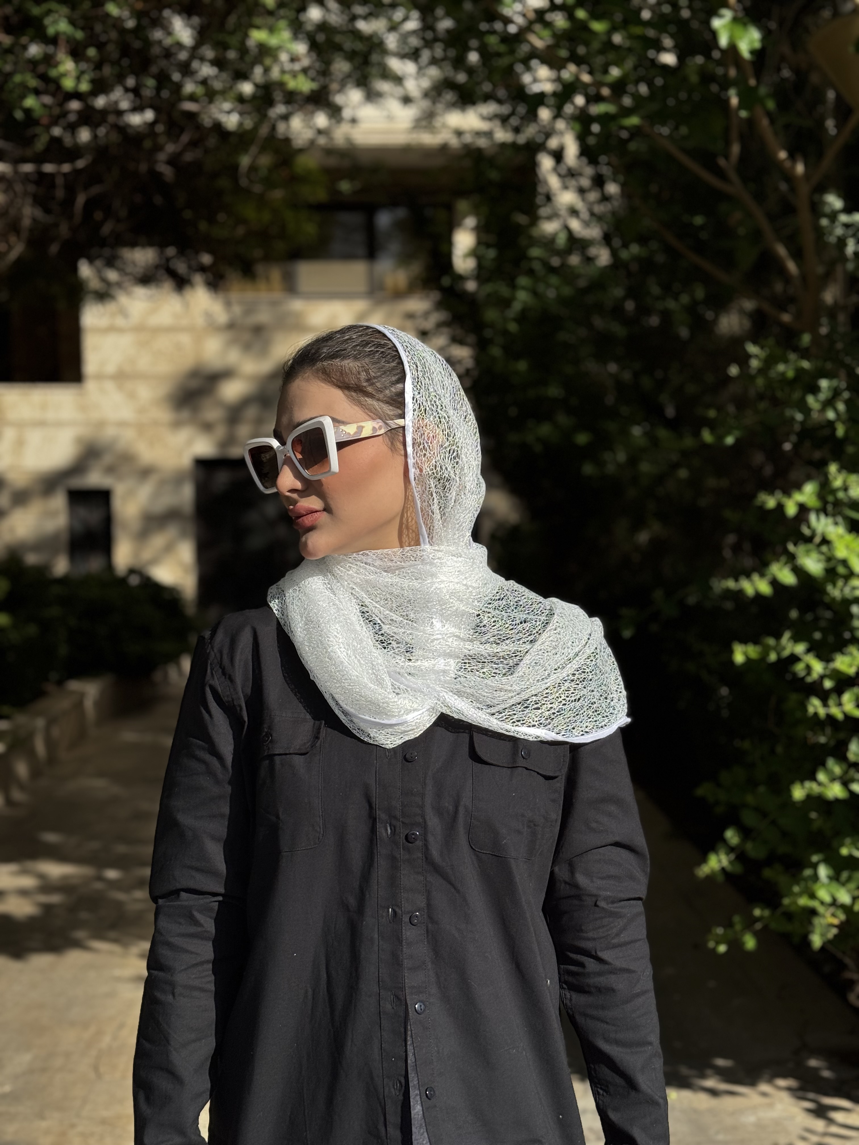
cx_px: 430
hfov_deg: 30.3
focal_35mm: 48
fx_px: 1588
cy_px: 572
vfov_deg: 39.7
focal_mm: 6.76
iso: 64
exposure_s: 1/7092
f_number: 1.78
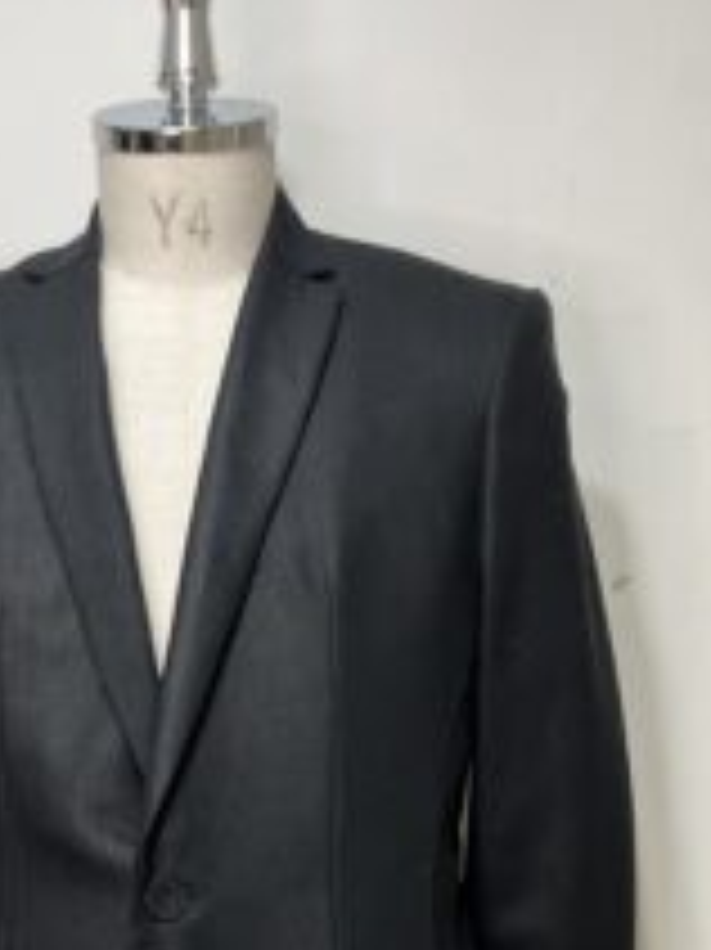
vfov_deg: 34.6
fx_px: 1453
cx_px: 207
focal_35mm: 53
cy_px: 810
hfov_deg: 27.2
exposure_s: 1/50
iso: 100
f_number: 1.8
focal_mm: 3.99
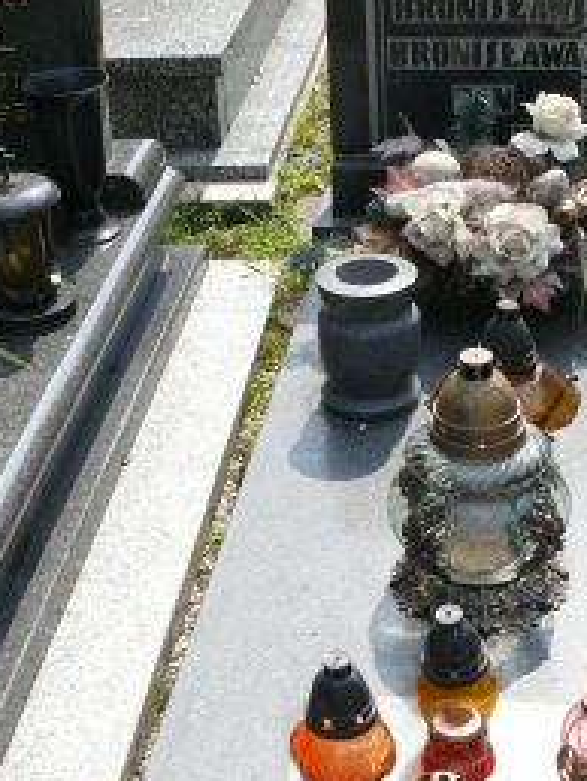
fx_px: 1467
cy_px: 548
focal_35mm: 65
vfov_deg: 29.5
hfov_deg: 22.6
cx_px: 333
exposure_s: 1/250
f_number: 5.6
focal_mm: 7.4
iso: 100
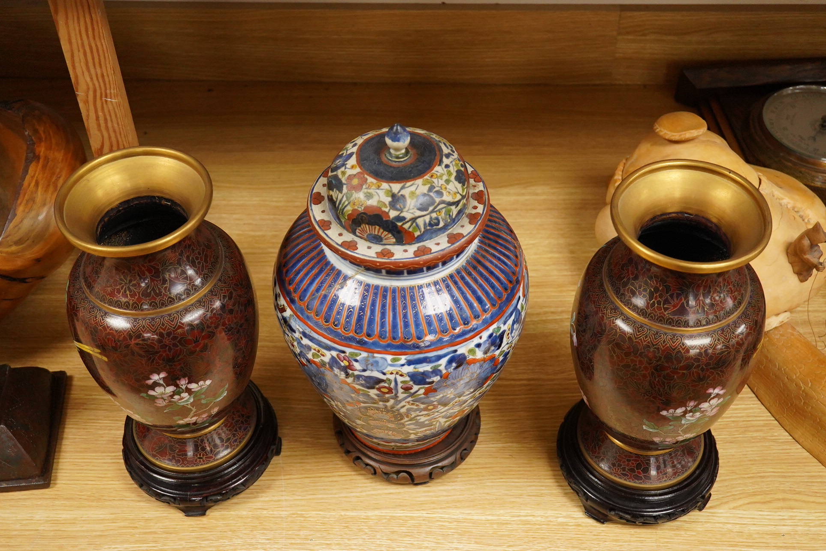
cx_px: 408
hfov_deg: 42.7
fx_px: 1055
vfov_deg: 29.2
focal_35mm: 46
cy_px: 278
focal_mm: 30
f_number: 3.5
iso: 2500
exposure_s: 1/320
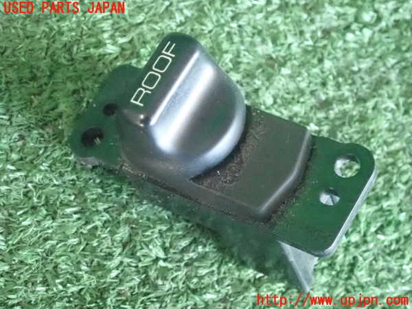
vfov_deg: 14.8
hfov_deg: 19.6
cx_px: 206
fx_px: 1190
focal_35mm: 100
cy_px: 154
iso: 6400
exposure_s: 1/80
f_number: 4.9
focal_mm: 18
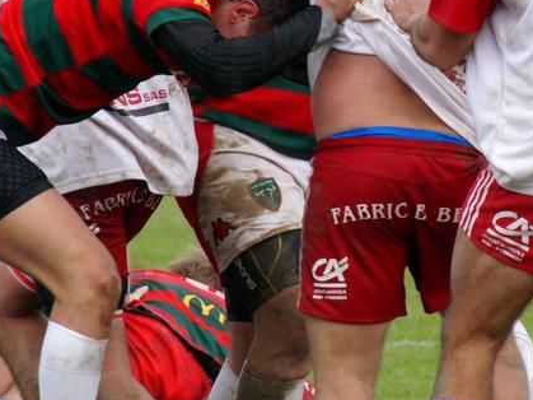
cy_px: 71
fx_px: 15193
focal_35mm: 987
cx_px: 415
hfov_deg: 2.0
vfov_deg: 1.5
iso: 1600
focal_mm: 280
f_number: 11
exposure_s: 1/640
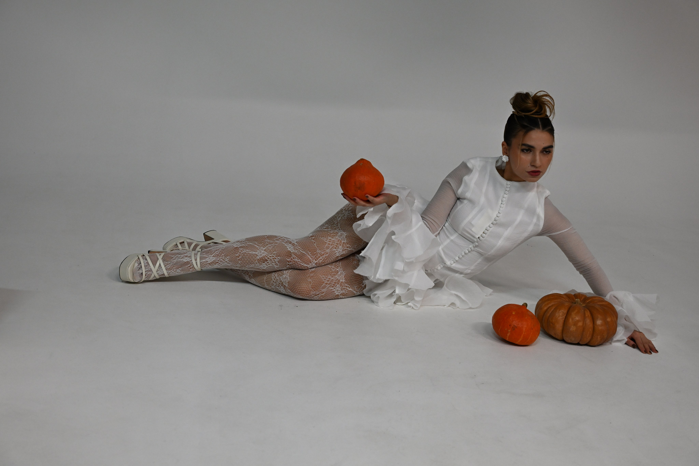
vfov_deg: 30.5
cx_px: 350
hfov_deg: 44.5
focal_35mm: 44
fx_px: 854
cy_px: 233
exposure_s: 1/80
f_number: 4
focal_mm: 44
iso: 1400
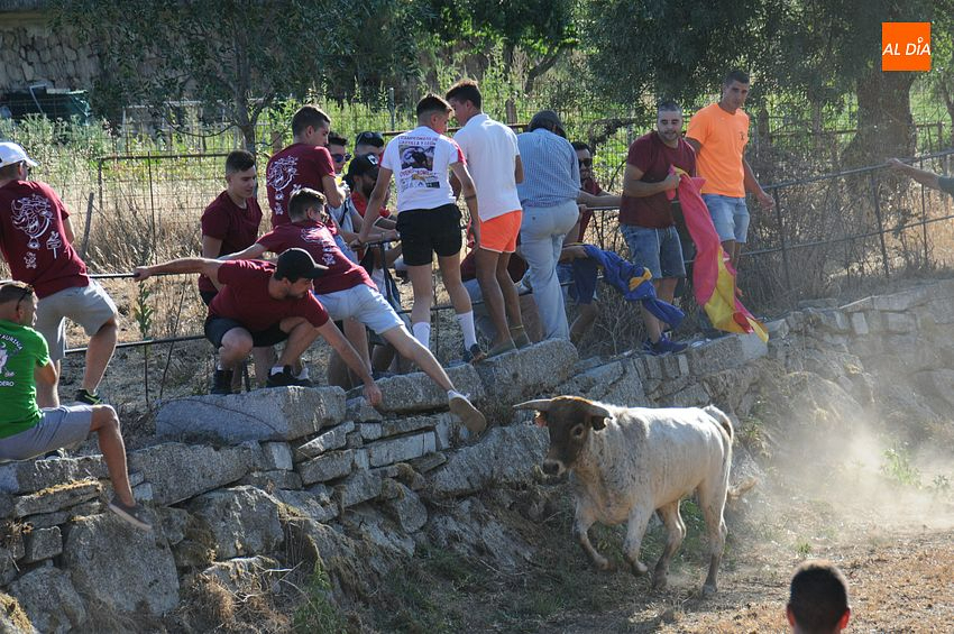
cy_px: 317
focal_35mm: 180
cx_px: 477
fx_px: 4765
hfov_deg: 11.4
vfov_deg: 7.6
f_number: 6.3
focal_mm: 120
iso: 250
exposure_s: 1/320
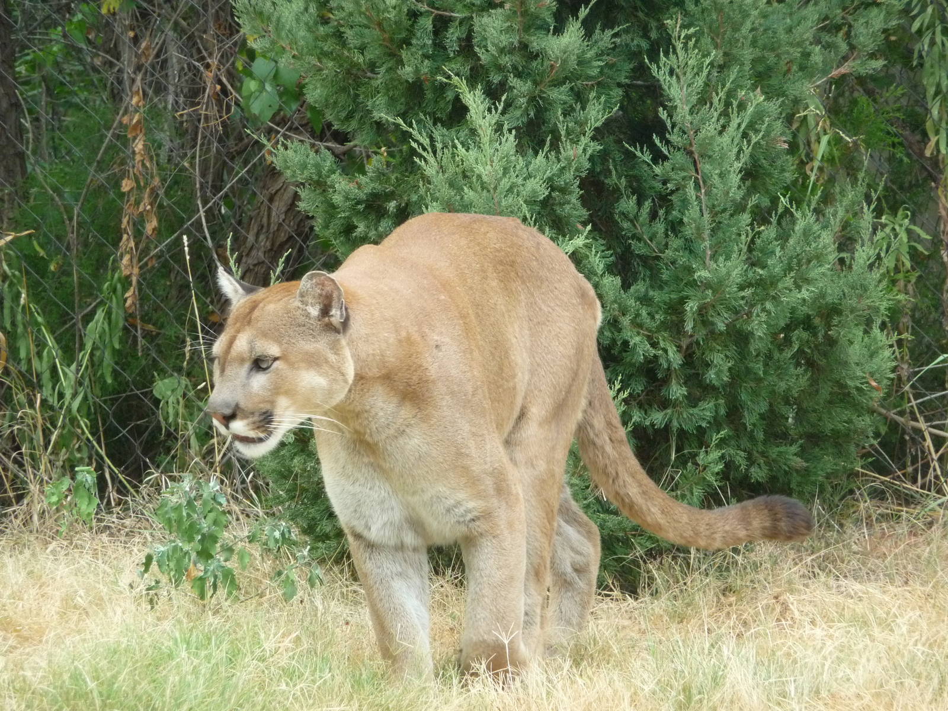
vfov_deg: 6.2
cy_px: 356
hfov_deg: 8.3
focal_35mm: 238
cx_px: 474
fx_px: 6518
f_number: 4.9
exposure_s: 1/250
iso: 400
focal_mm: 40.9
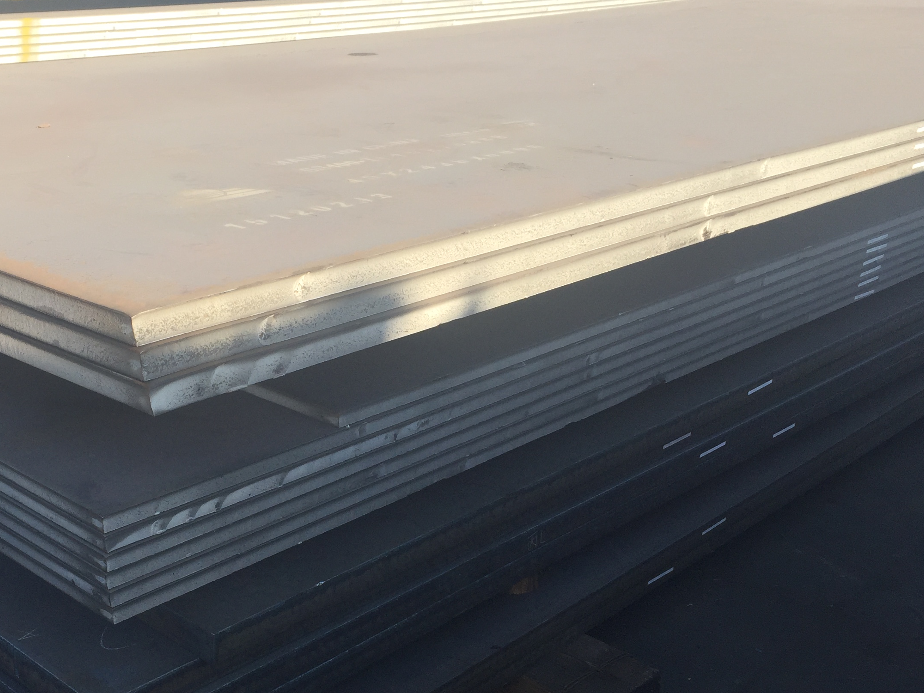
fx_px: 1174
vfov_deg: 32.5
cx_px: 263
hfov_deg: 42.0
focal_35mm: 44
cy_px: 487
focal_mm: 4.15
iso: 32
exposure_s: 1/581
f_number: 2.2
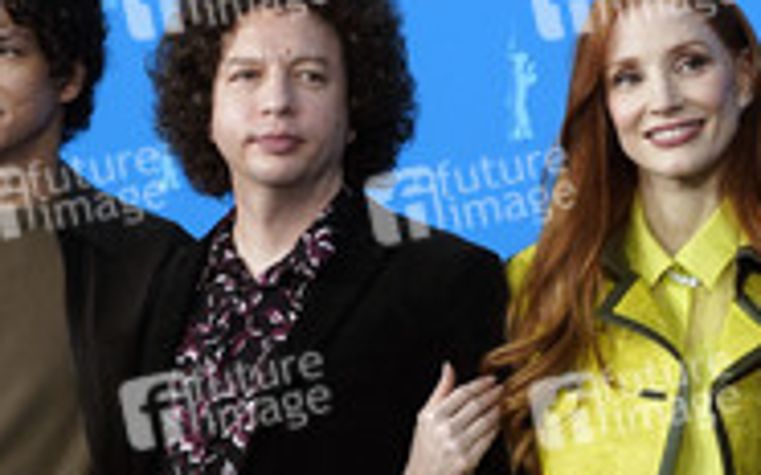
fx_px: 3171
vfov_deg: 8.6
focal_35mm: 153
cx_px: 526
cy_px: 299
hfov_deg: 13.7
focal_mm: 62
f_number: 5.6
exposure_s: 1/160
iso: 2000
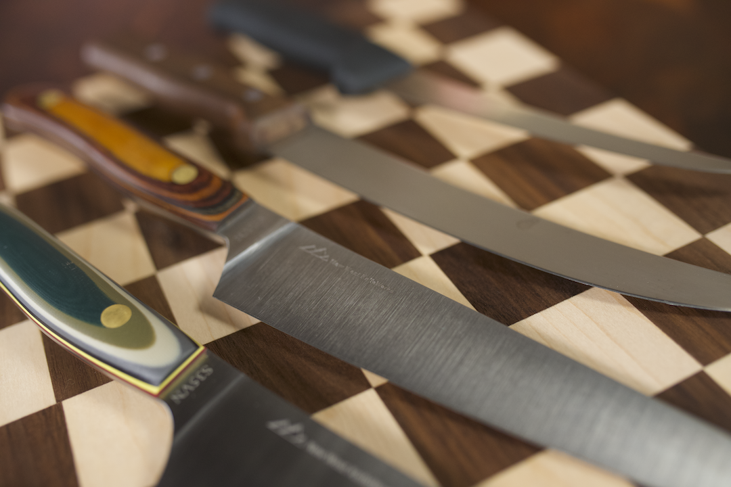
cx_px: 366
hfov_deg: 54.4
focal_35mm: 35
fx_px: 711
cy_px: 244
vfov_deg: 37.9
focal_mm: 35
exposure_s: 1/250
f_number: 2.2
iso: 1250
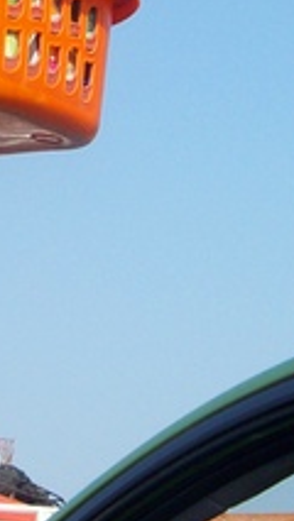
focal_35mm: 145
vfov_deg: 14.8
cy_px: 247
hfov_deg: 8.4
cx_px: 37
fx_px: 2007
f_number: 7
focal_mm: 8.8
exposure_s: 1/226
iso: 80
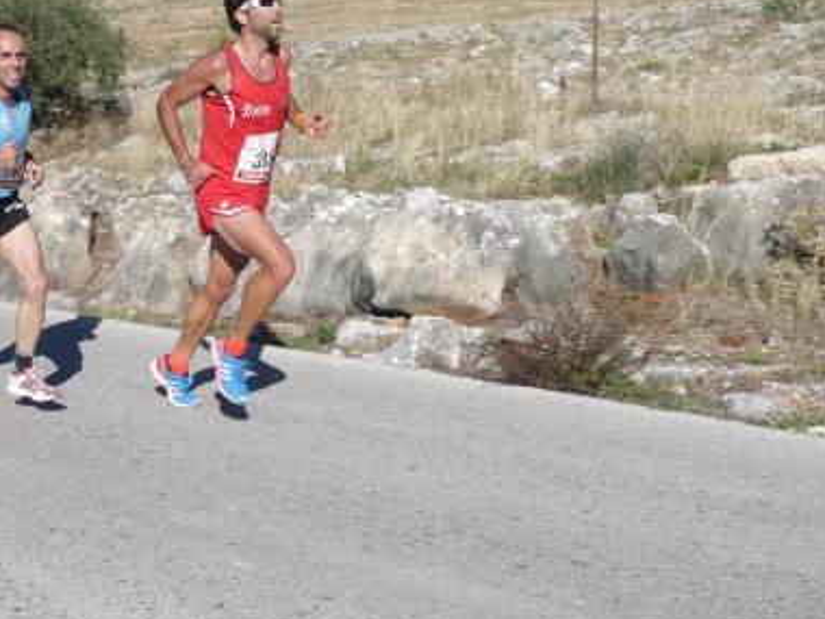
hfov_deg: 32.1
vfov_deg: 24.8
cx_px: 206
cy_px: 302
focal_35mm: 59
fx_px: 1406
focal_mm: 5.8
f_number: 8
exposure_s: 1/250
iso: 100
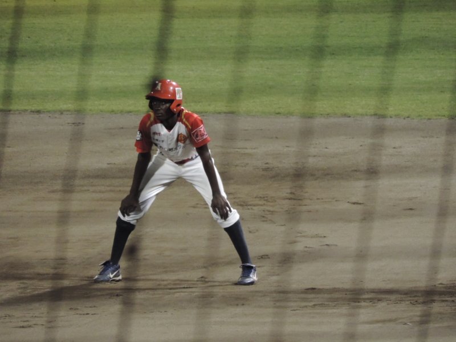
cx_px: 228
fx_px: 9221
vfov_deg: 2.1
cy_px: 171
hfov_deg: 2.8
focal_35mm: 700
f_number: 5
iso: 800
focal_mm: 124.8
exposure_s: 1/60
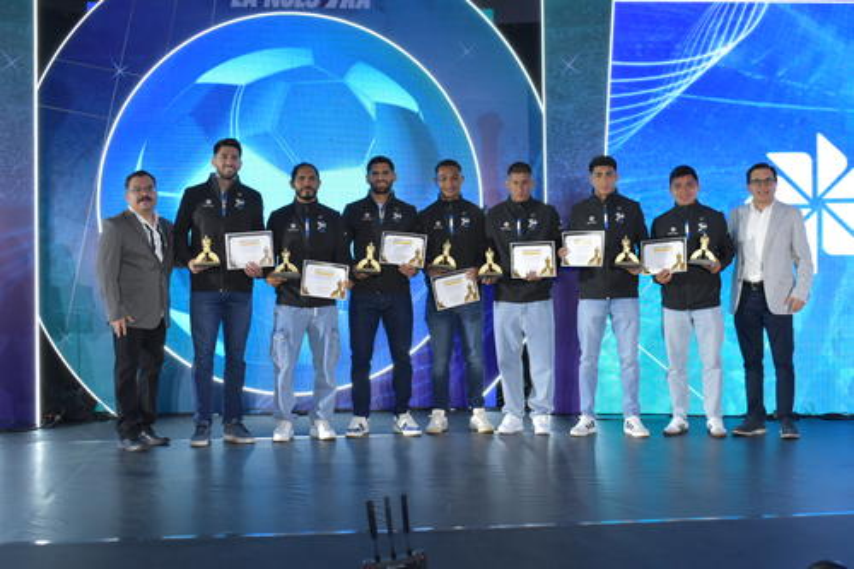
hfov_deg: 41.1
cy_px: 284
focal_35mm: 48
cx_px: 427
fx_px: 1138
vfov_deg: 28.1
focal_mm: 32
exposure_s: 1/80
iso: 2000
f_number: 5.6
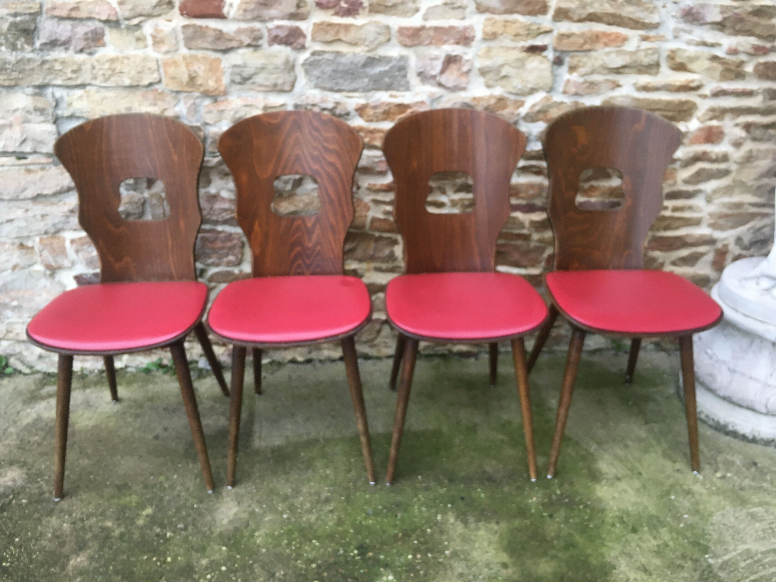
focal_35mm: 29
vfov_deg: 48.2
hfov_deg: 61.7
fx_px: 650
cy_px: 291
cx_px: 388
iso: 50
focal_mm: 4.15
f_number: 2.2
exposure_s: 1/33
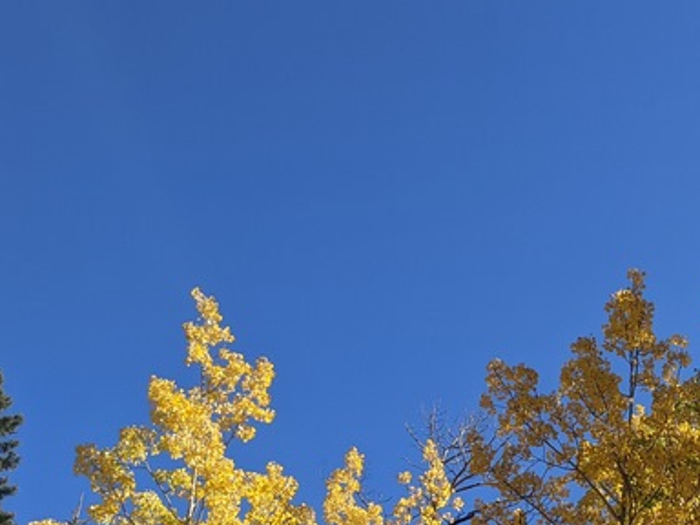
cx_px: 835
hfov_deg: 24.5
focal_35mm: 72
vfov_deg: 19.9
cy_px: 509
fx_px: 1456
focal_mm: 4.44
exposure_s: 1/3356
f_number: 1.8
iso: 68
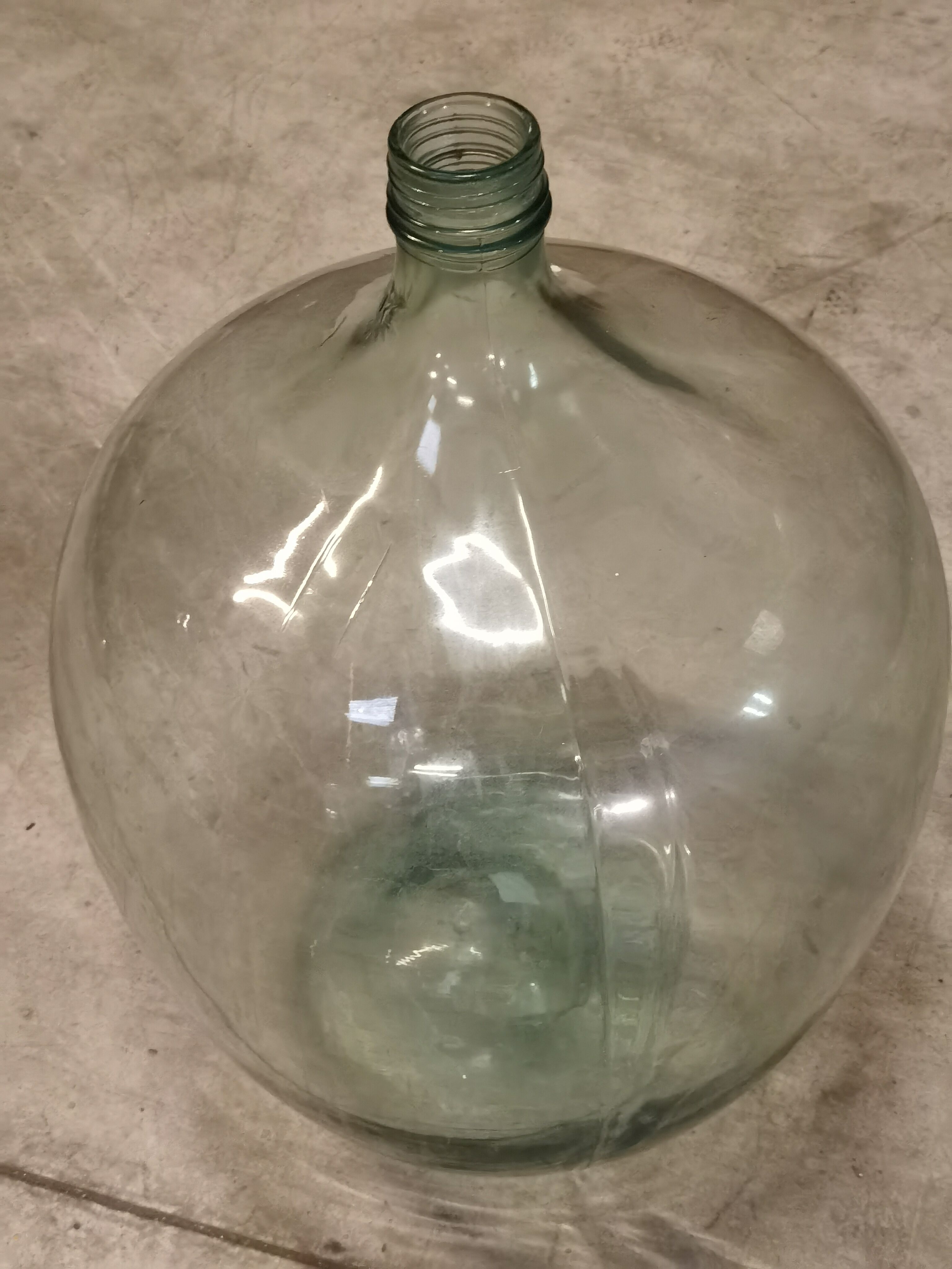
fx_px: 2017
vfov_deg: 34.9
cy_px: 634
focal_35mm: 55
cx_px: 476
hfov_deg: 26.6
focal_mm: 6.71
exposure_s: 1/25
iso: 640
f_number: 1.9
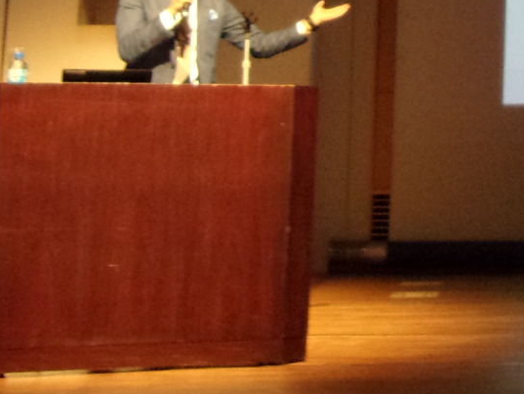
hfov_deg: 17.7
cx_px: 700
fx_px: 1560
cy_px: -129
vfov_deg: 13.8
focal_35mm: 103
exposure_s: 1/22
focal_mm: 4.9
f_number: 3
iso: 400
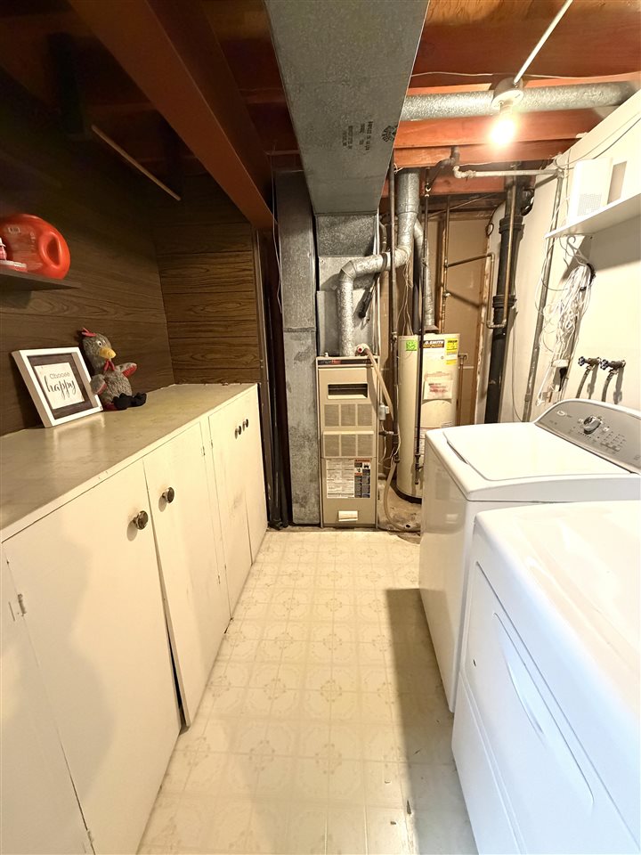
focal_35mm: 14
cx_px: 320
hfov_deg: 85.7
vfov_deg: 102.1
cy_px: 428
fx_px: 346
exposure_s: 1/60
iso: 800
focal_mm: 2.22
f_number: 2.2
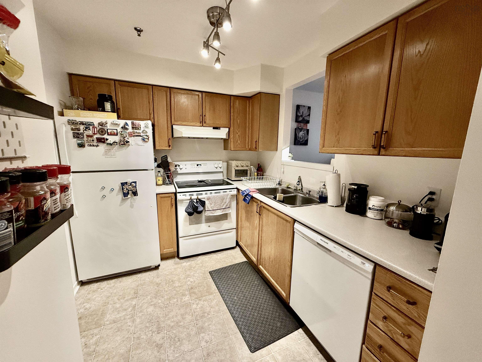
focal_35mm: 14
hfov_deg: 102.1
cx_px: 241
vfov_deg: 85.7
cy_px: 181
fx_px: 195
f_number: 2.2
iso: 250
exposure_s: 1/120
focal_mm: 2.22
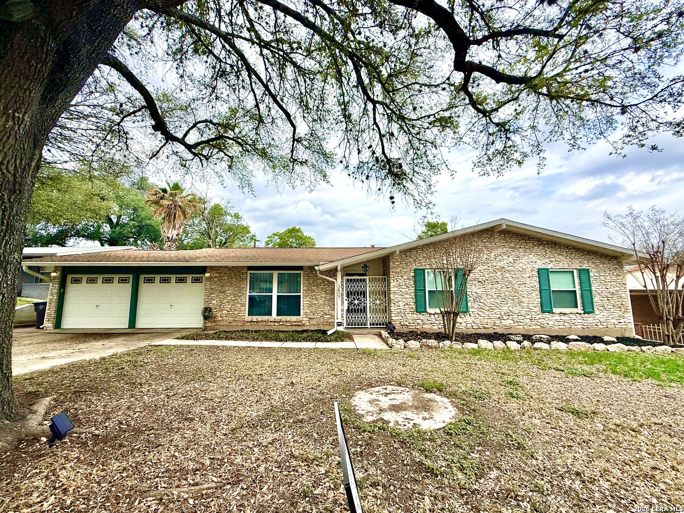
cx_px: 342
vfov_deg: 85.7
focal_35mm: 14
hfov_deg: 102.1
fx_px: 277
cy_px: 256
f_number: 2.2
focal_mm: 2.22
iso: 50
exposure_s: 1/2165
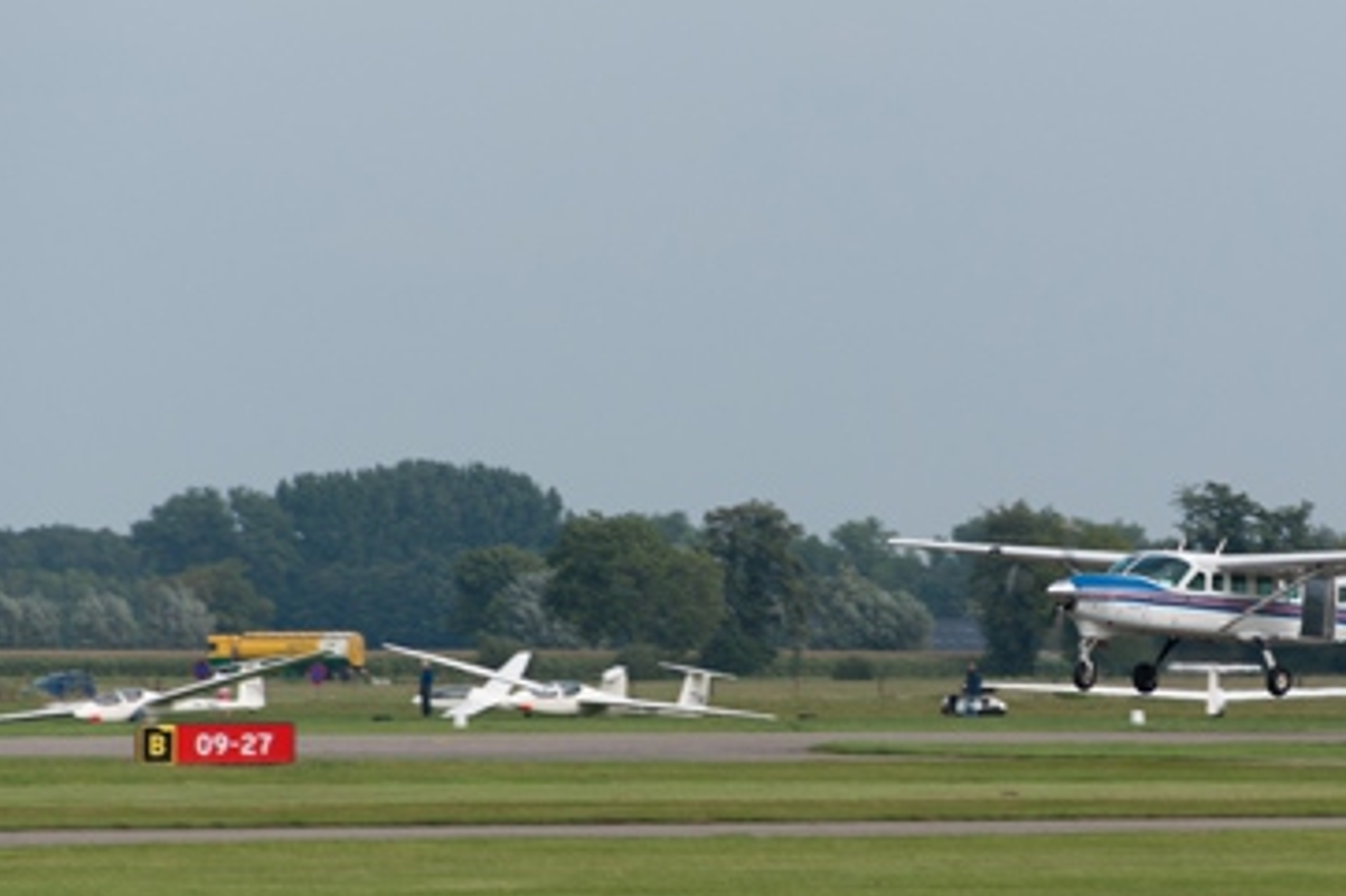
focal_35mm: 311
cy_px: 615
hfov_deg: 6.6
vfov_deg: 4.4
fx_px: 11622
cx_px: 848
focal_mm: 150
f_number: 7.1
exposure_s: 1/400
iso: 100
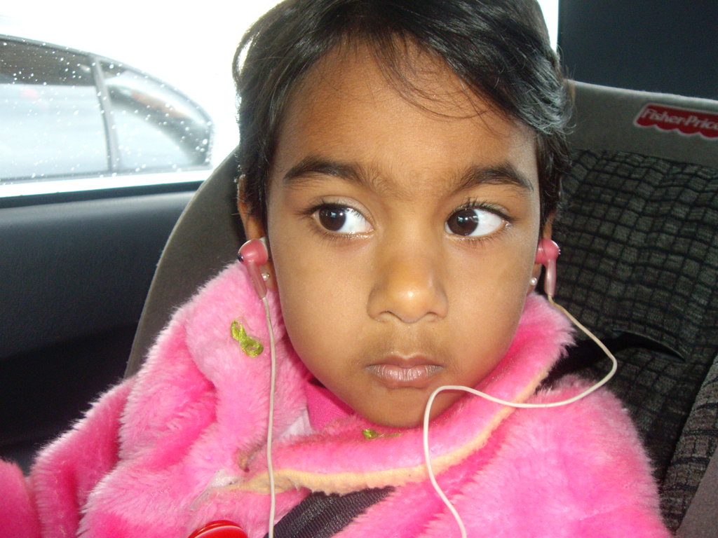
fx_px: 788
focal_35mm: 38
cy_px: 269
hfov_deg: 49.0
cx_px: 359
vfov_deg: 37.7
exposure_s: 1/40
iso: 200
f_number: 2.7
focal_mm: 6.2
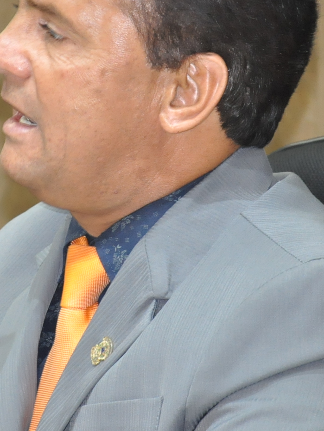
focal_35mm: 348
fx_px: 4344
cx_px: 119
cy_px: 125
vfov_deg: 5.7
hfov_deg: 4.3
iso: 2000
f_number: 5.6
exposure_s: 1/60
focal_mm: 105
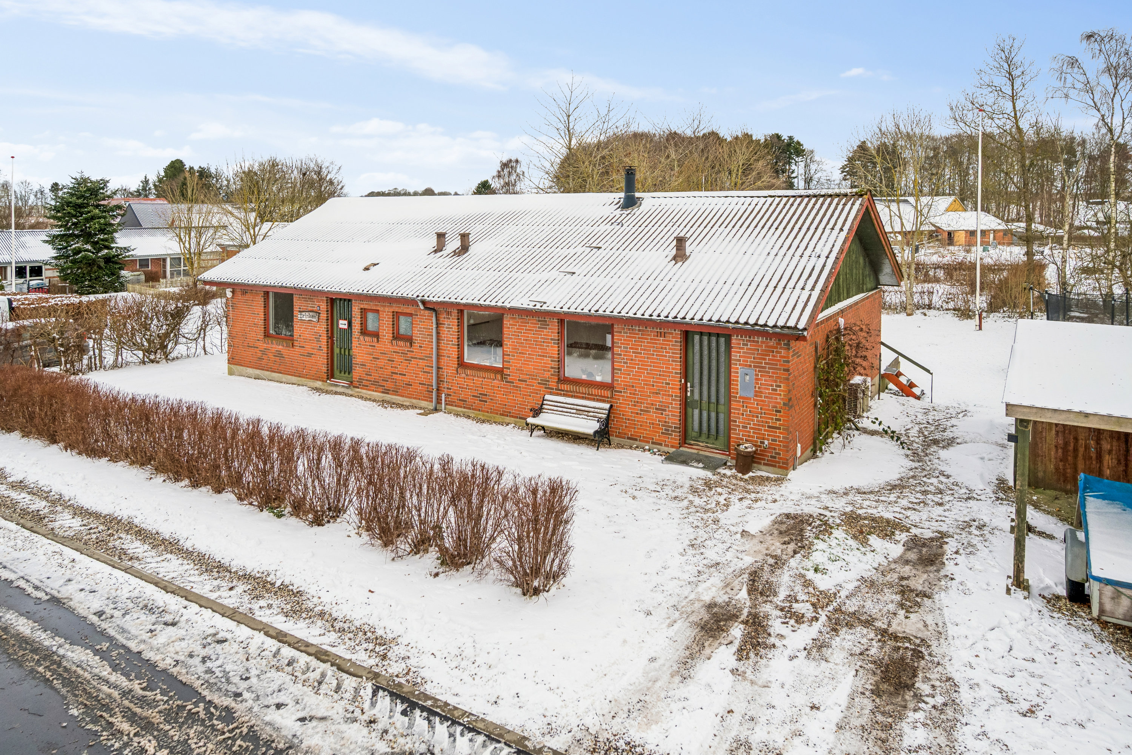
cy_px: 378
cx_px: 566
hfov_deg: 81.2
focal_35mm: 21
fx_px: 660
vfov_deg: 59.5
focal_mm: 21
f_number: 5
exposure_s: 1/1600
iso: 800
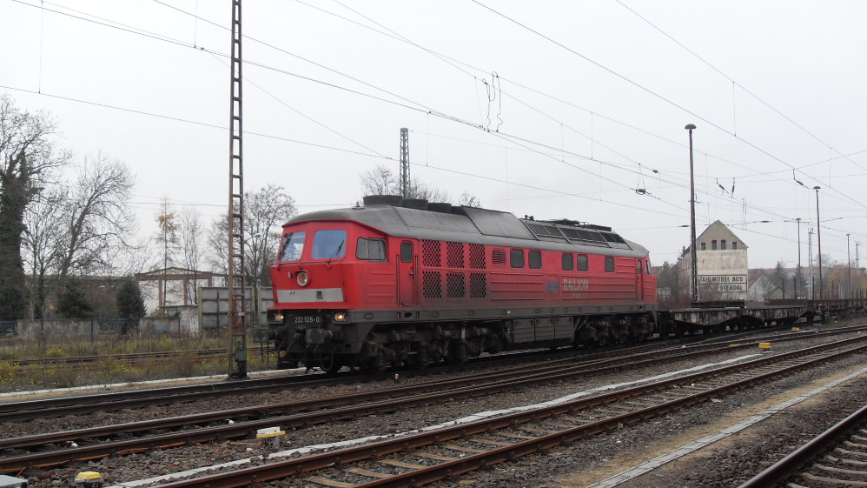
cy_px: 280
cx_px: 434
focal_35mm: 38
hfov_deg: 52.8
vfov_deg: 31.1
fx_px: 873
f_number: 2.8
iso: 80
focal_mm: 6.3
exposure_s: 1/90
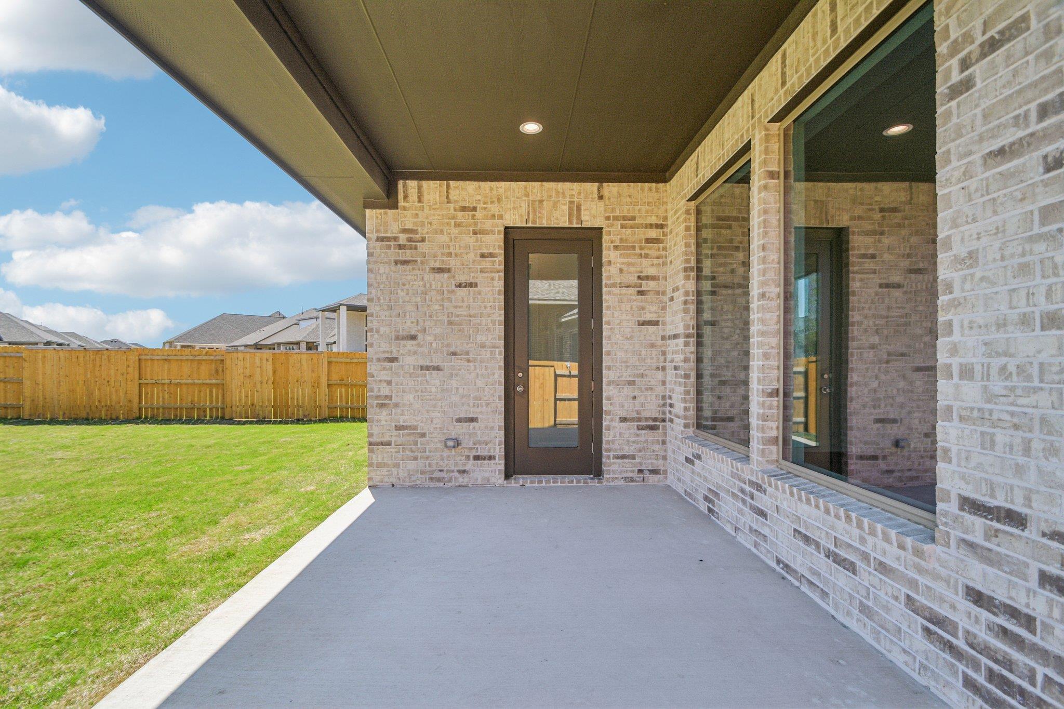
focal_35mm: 15
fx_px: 443
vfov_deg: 77.3
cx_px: 532
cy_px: 354
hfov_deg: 100.4
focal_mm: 10
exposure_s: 1/320
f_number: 8
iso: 400
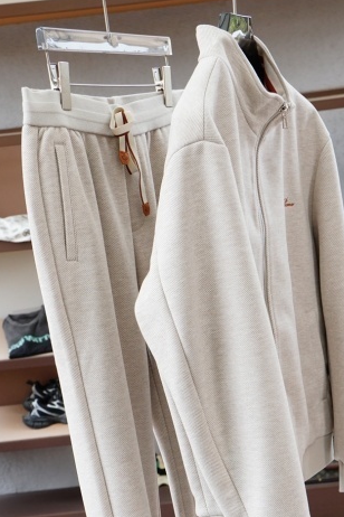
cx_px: 205
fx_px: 930
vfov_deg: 30.2
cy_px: 422
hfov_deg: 20.9
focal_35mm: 65
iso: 500
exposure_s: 1/125
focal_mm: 25
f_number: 4.5
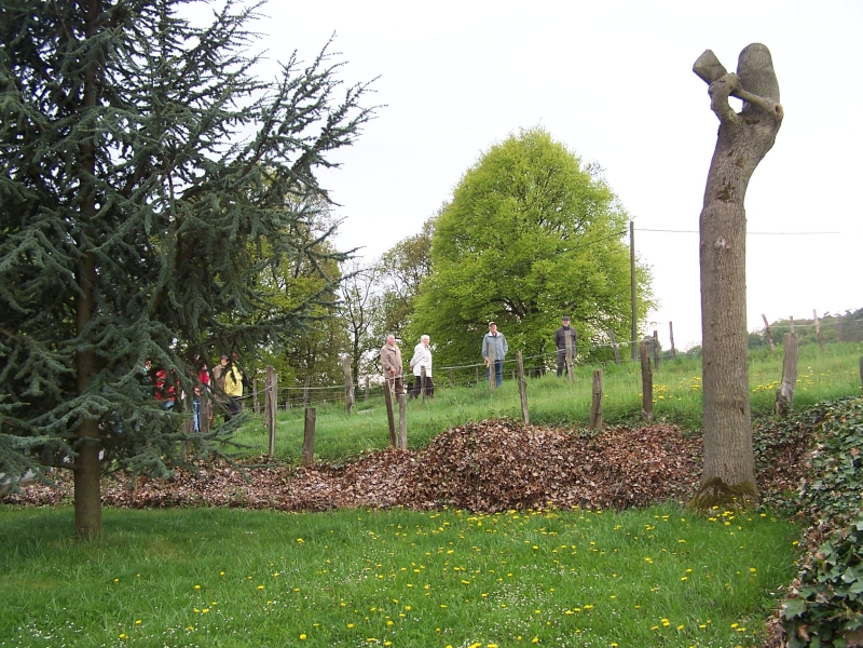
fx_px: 947
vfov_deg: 37.7
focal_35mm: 38
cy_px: 324
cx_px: 432
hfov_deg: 49.0
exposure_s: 1/180
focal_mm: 6.3
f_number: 2.8
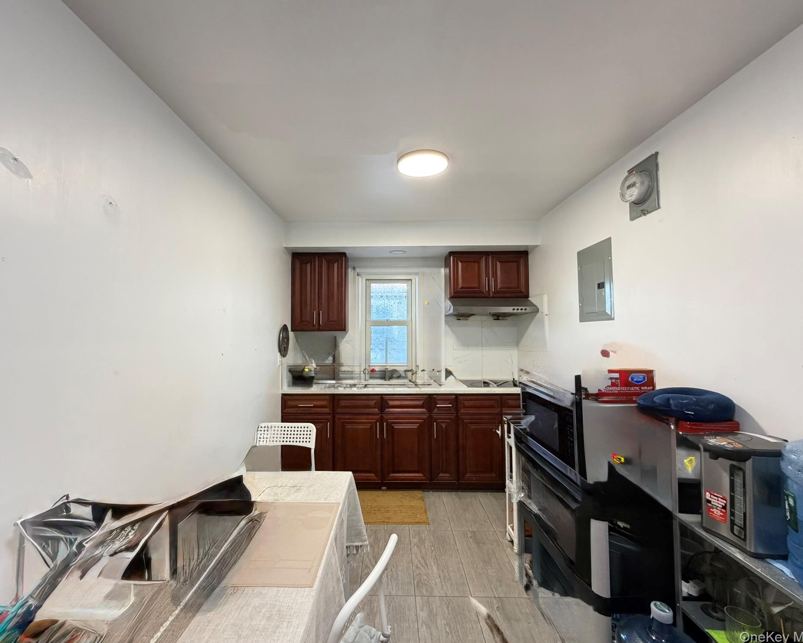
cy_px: 317
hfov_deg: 96.7
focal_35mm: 15
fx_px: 357
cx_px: 386
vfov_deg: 84.0
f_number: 2.2
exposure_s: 1/60
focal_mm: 2.22
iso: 320
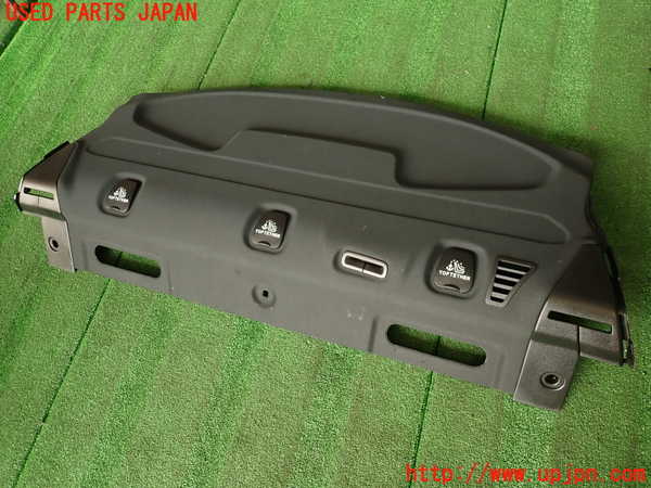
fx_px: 470
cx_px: 326
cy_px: 244
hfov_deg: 69.4
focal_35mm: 25
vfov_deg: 54.9
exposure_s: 1/80
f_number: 2
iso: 100
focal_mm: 4.5
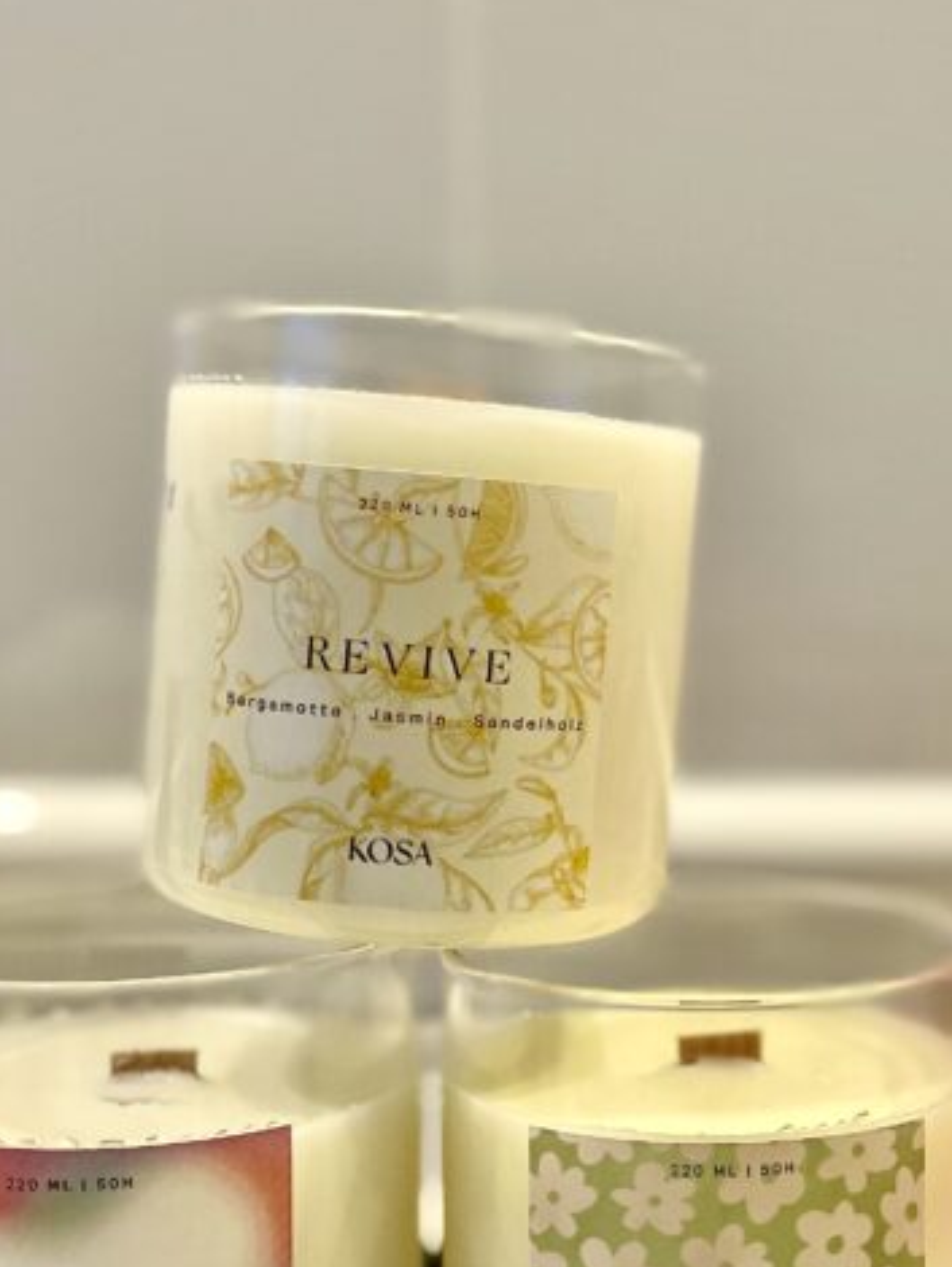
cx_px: 708
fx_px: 2088
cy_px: 639
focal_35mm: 57
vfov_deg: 33.8
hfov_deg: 25.4
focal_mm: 4.2
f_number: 1.6
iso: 125
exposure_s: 1/50
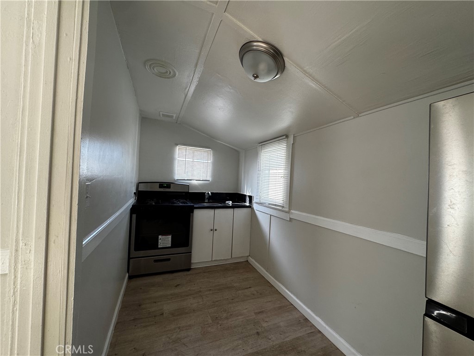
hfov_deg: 102.1
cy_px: 178
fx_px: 192
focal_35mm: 14
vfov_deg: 85.7
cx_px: 237
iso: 200
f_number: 2.2
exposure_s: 1/120
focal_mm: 2.22
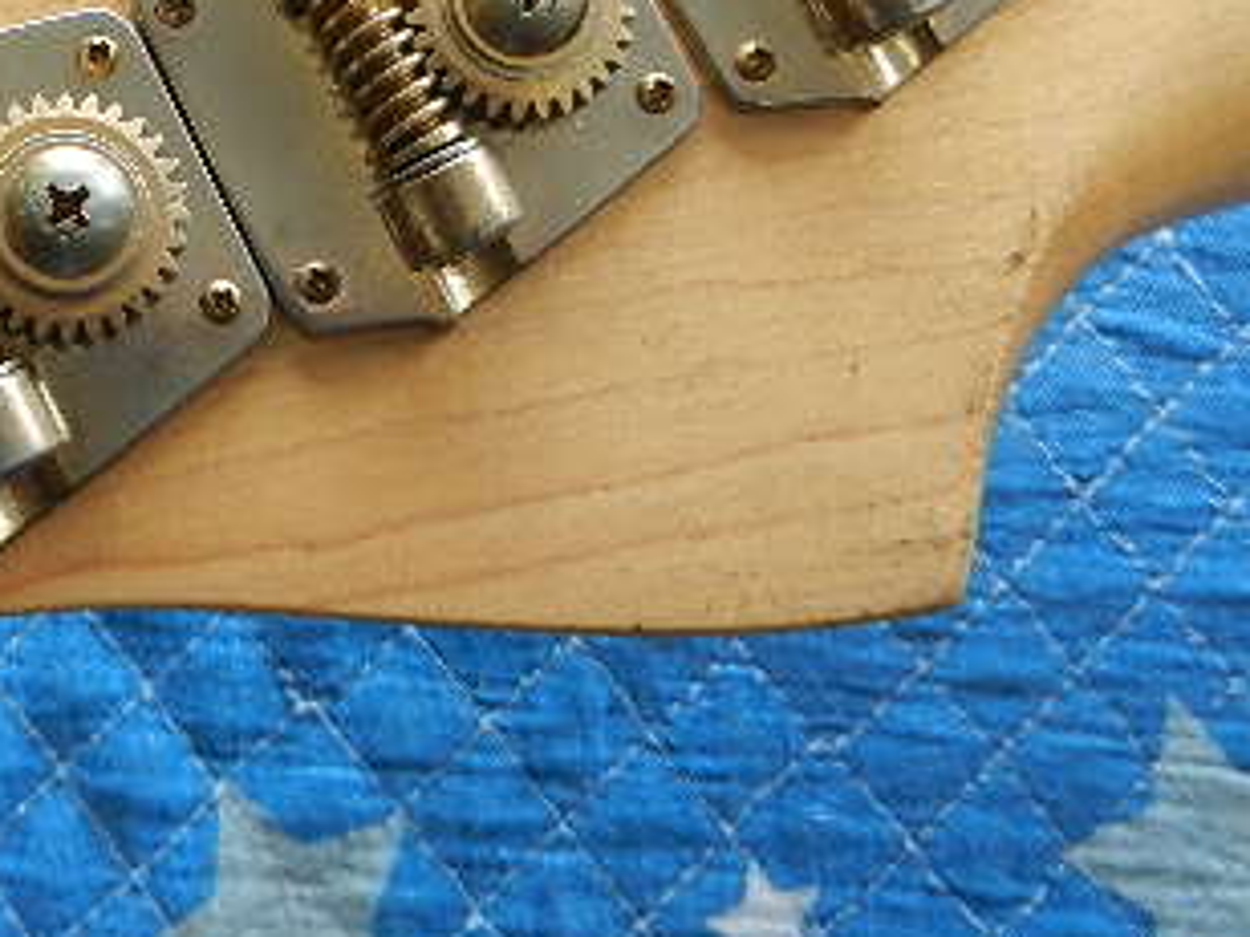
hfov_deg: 35.0
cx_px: 154
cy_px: 53
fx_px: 1878
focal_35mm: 52
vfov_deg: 26.8
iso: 160
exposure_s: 1/50
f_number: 3.5
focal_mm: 4.5
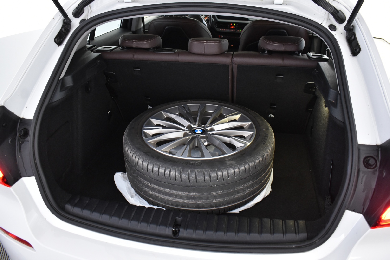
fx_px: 325
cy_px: 130
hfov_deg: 61.9
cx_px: 195
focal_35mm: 30
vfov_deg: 43.6
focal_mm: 20
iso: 1250
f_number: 5
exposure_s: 1/15
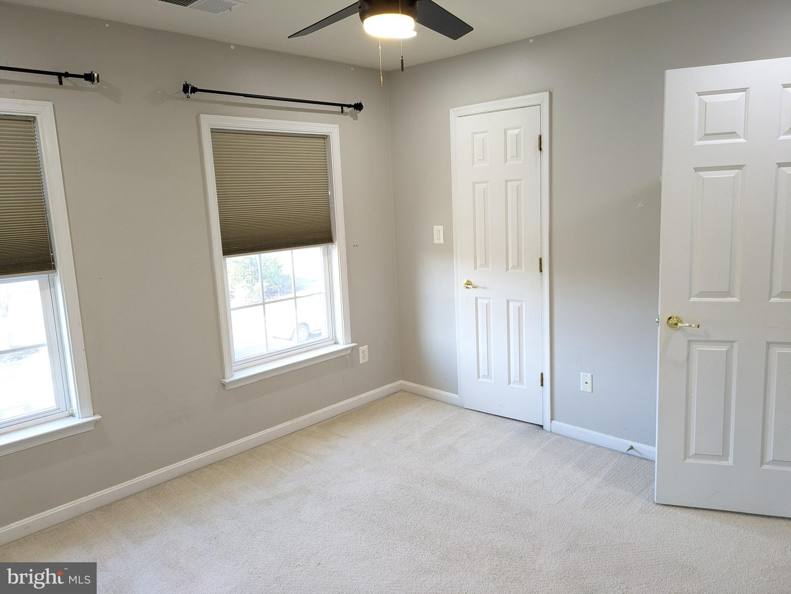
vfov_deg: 54.9
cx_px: 396
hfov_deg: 69.4
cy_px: 297
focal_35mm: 25
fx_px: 572
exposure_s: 1/120
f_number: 1.89
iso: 460
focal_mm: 5.43
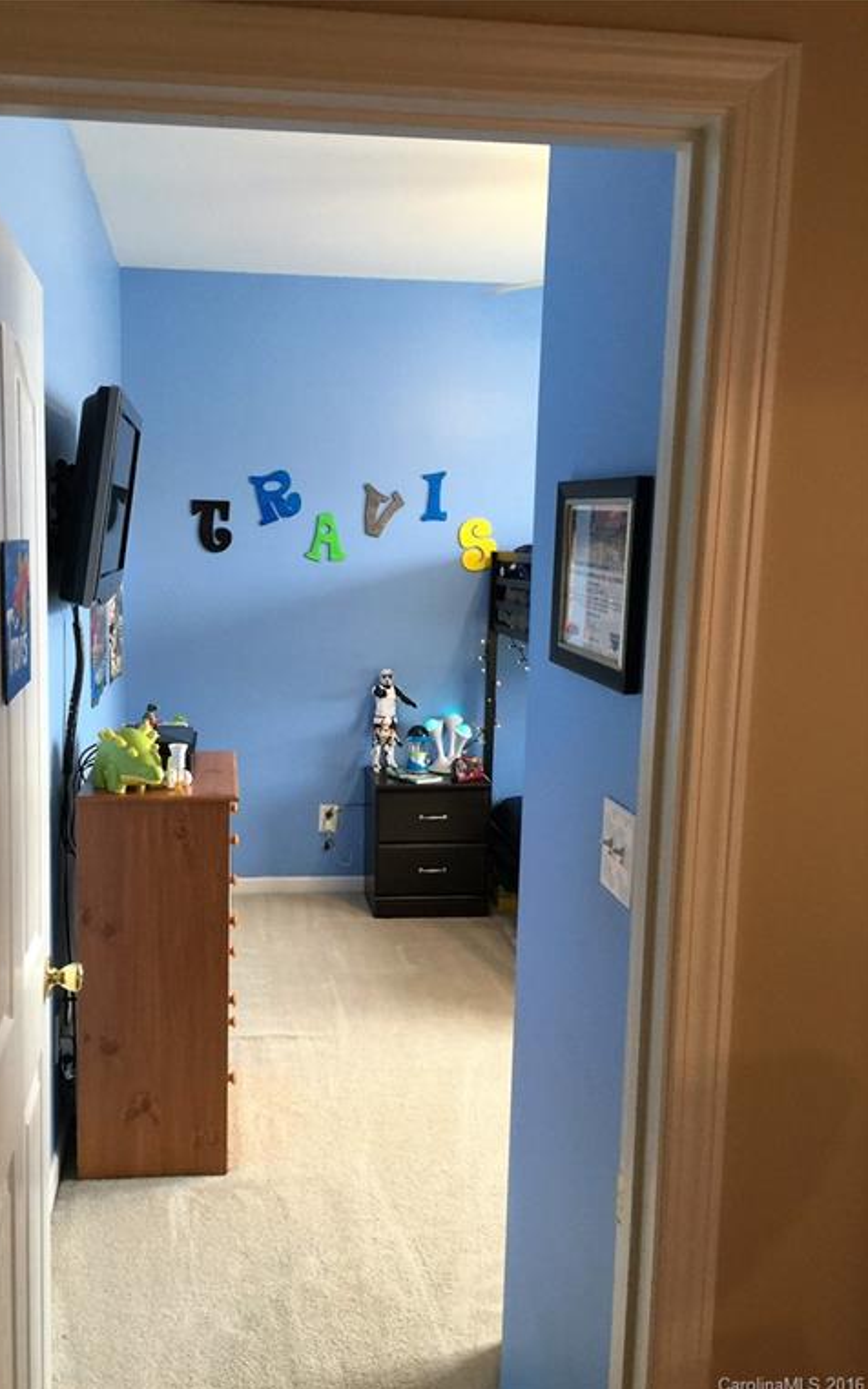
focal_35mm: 31
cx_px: 350
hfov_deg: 40.4
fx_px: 1174
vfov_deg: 61.2
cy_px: 698
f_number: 2.2
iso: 50
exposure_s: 1/15
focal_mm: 4.15
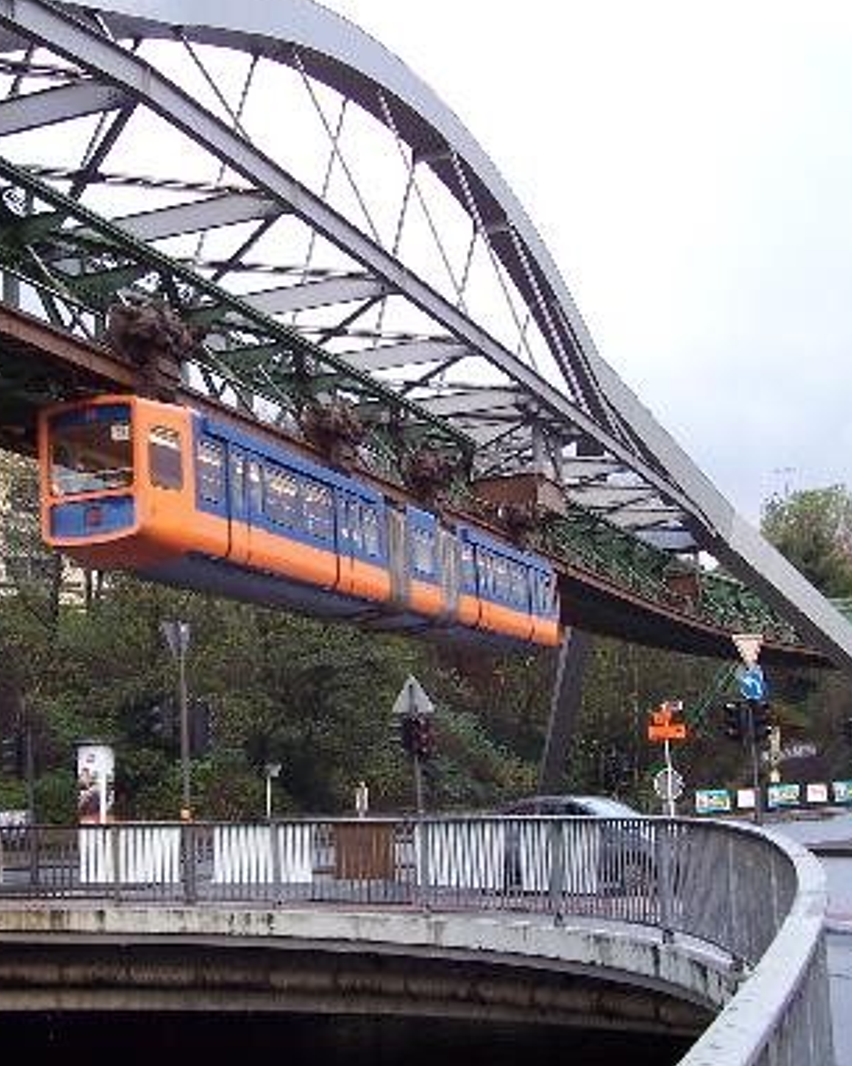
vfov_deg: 38.1
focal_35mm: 49
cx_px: 331
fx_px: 1546
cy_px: 523
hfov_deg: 30.7
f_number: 2.7
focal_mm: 5.6
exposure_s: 1/125
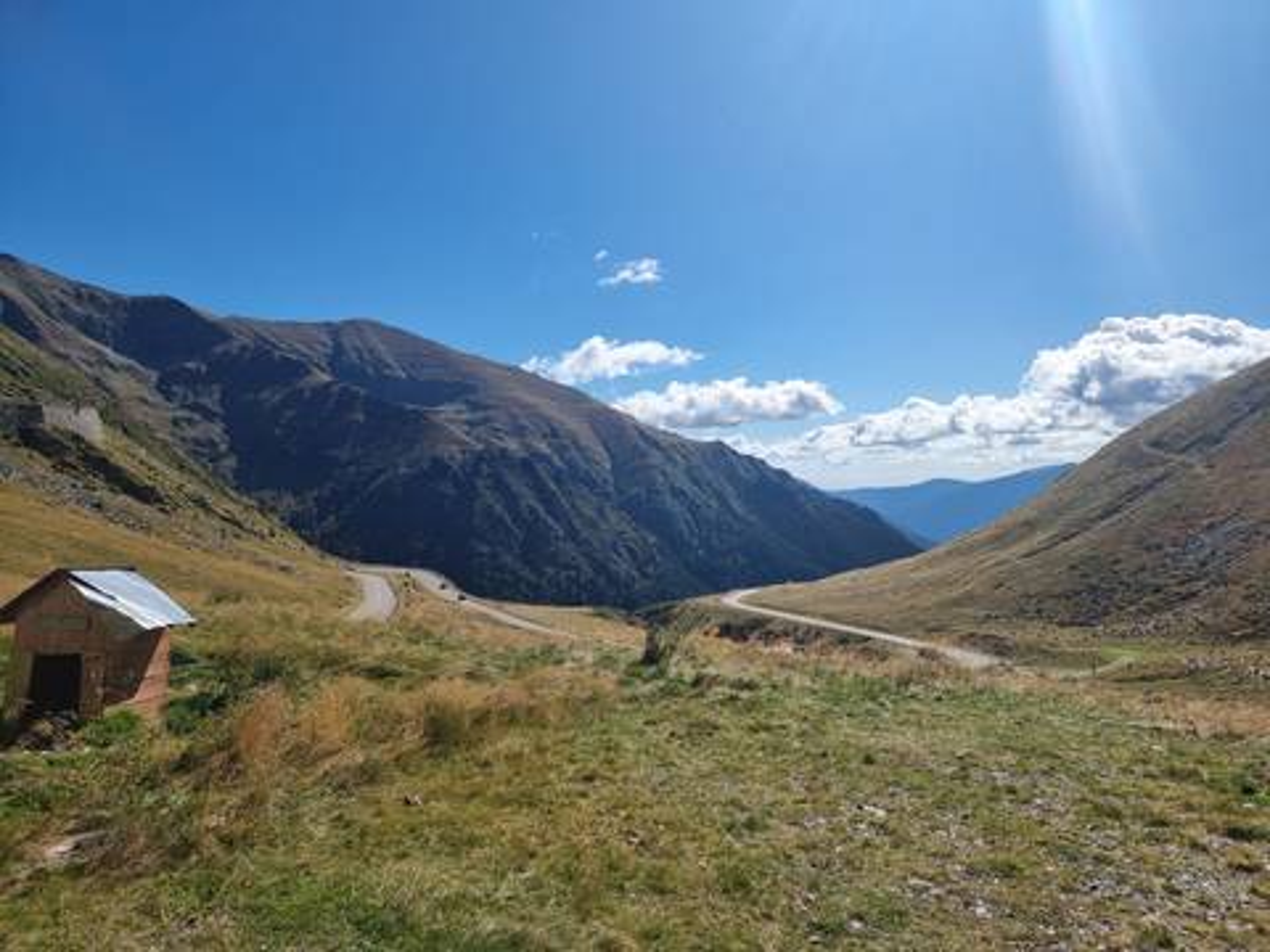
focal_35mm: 24
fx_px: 881
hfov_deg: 71.6
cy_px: 476
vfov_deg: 56.8
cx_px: 635
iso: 50
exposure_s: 1/1748
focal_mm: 6.7
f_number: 1.8
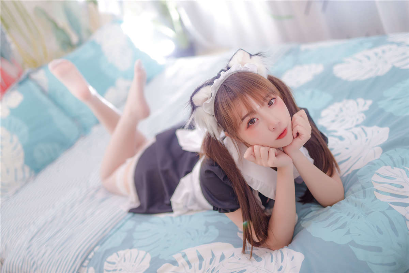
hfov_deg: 39.6
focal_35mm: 50
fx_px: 568
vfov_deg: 27.0
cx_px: 204
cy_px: 136
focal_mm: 50
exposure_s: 1/250
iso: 100
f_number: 1.4
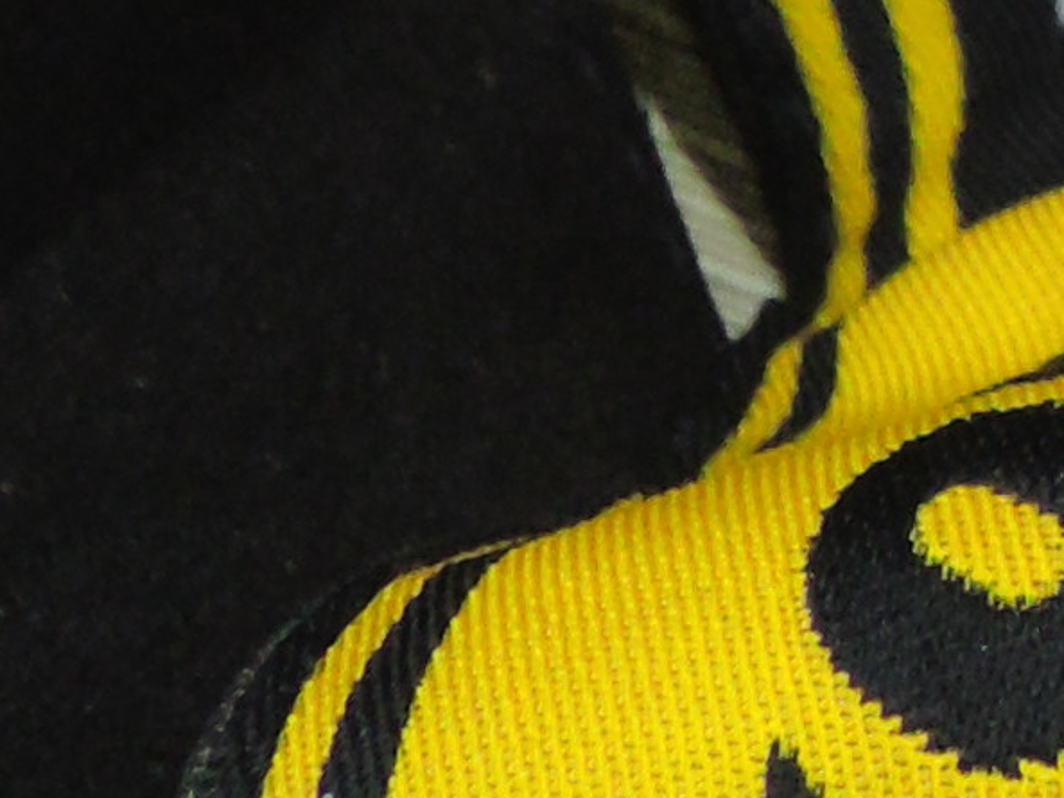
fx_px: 7255
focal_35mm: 236
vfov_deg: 5.8
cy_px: -1664
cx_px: 2729
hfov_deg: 7.7
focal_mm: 7.5
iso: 400
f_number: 3.5
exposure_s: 1/50
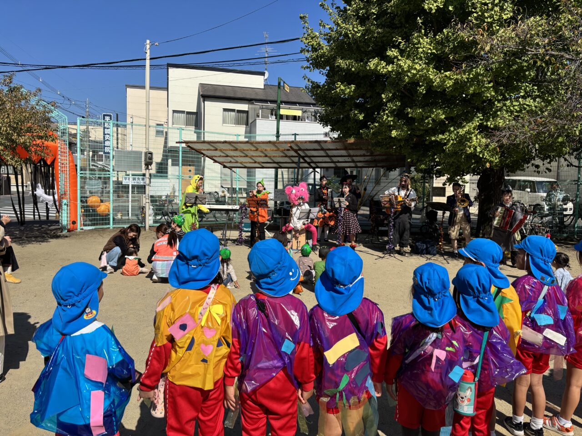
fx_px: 437
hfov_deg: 67.3
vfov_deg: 53.1
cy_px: 218
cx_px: 291
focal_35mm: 26
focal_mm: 5.96
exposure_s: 1/4425
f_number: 1.6
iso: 50
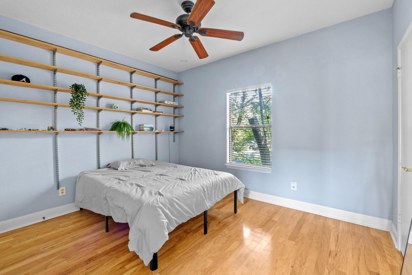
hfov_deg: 100.4
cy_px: 138
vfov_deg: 77.3
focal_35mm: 15
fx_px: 172
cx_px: 206
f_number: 11
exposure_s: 10
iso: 250
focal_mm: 10
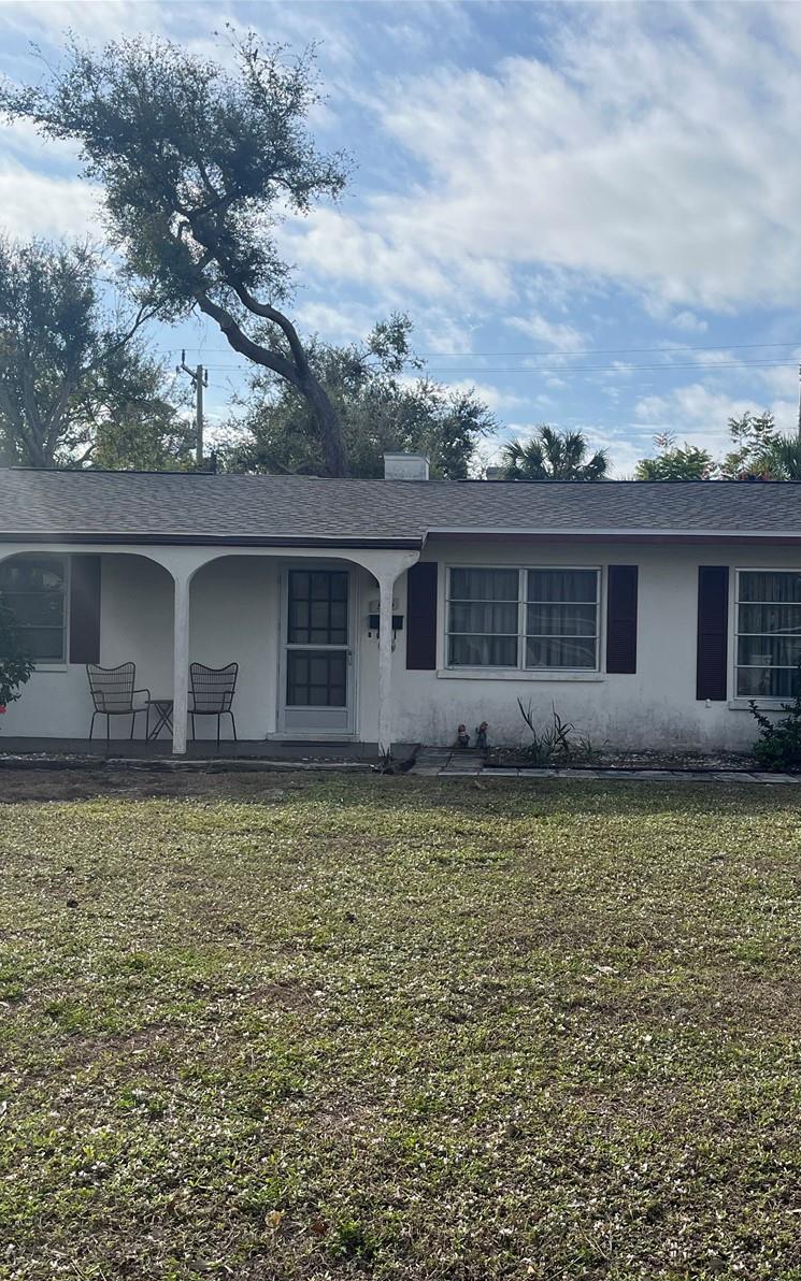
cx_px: 515
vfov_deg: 52.7
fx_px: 1292
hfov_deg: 34.2
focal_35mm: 37
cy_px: 644
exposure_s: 1/5319
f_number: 1.6
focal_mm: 5.1
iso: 50
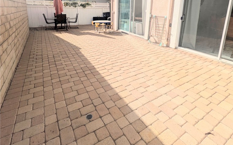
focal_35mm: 20
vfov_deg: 56.6
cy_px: 36
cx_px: 118
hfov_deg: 85.1
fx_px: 127
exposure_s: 1/4587
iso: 53
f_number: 2.2
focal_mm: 1.83
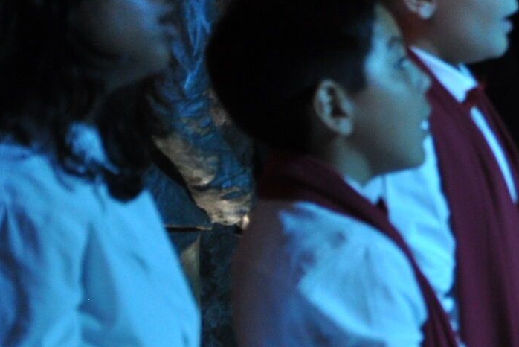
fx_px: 3342
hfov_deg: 8.7
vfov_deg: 5.9
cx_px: 671
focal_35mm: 232
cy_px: 234
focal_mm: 45
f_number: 4.8
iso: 800
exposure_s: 1/60
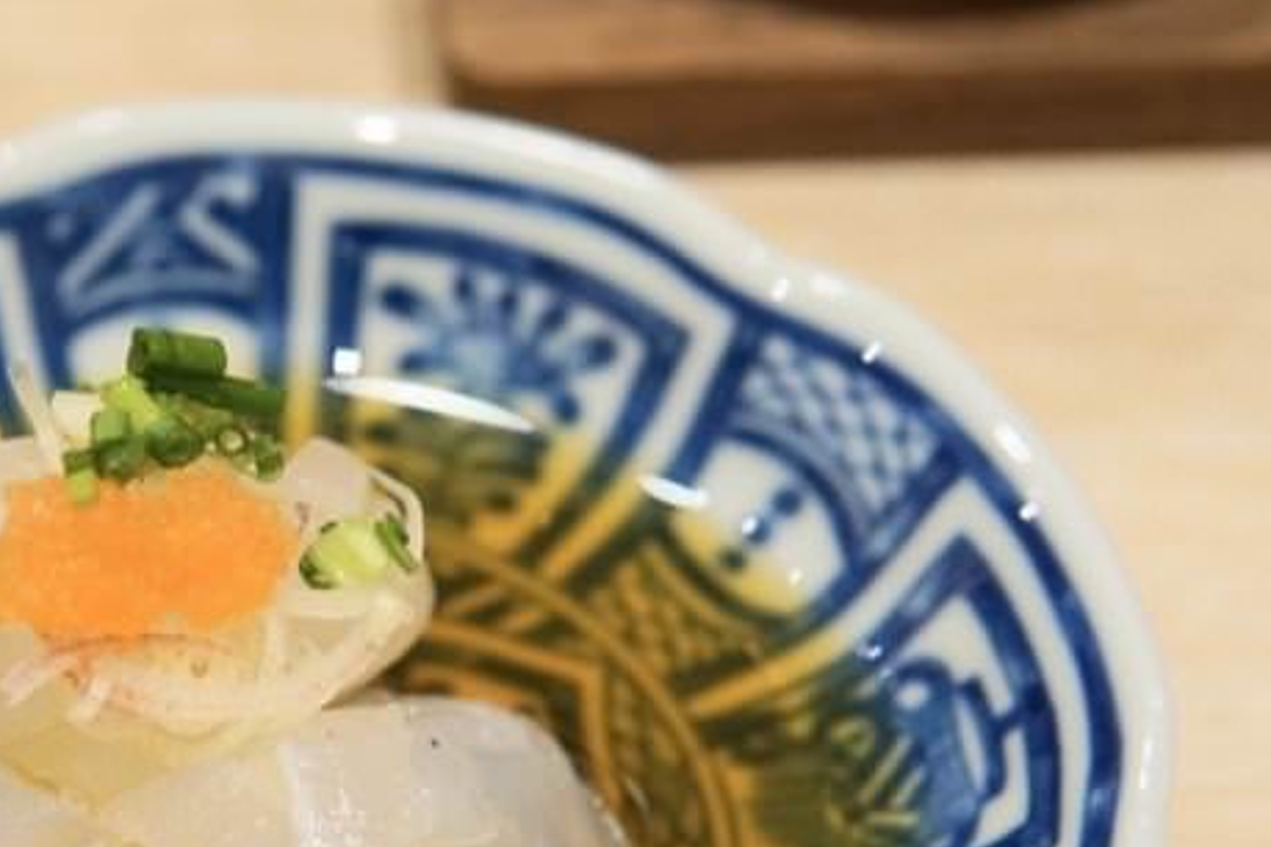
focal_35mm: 98
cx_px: 266
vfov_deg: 13.9
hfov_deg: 20.6
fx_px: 3460
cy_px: 603
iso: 640
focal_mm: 30
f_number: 4
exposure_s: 1/60
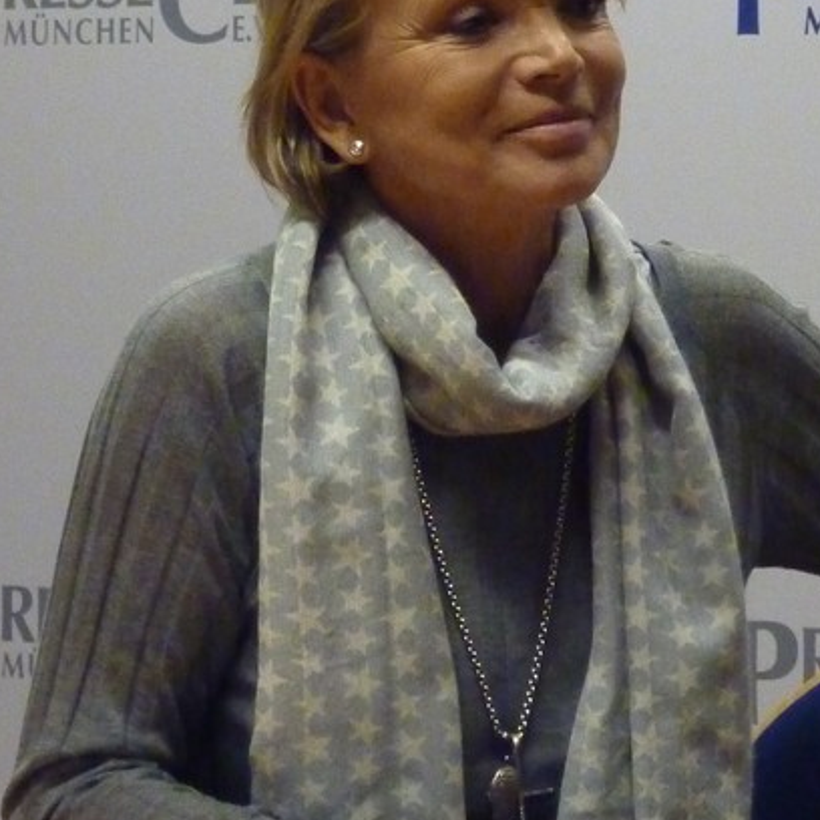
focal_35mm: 195
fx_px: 5226
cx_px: 430
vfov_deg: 9.0
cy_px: 233
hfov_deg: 9.0
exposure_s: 1/50
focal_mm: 13.7
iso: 800
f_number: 4.2
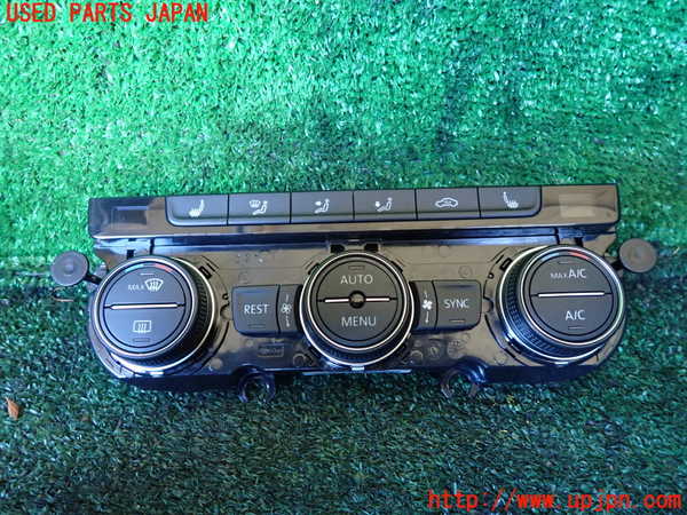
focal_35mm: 25
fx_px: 496
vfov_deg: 54.9
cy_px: 258
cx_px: 344
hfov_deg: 69.4
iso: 640
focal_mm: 4.5
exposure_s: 1/30
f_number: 2
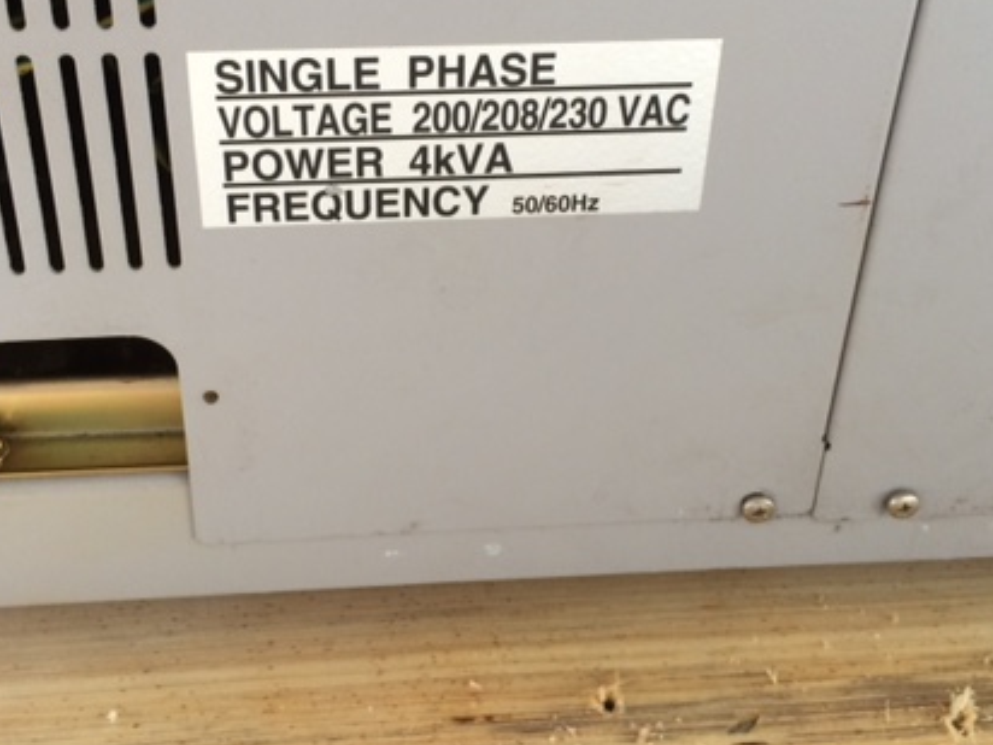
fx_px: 1291
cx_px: 436
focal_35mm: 45
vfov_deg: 31.7
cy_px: 198
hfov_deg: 42.0
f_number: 2.2
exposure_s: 1/30
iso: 80
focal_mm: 4.15
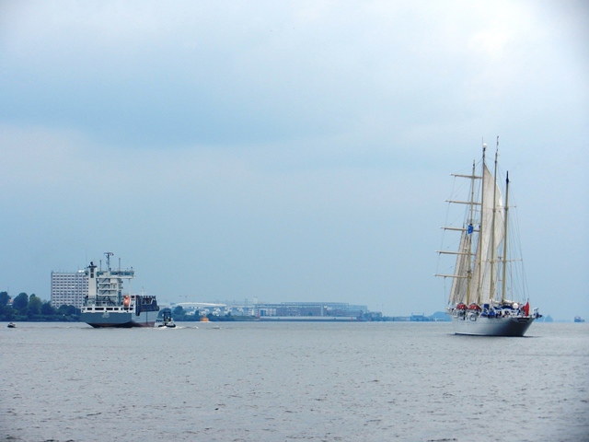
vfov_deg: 12.0
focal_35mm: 123
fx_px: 2093
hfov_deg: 16.0
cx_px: 294
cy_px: 221
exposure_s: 1/640
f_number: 5.1
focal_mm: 22.2
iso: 160
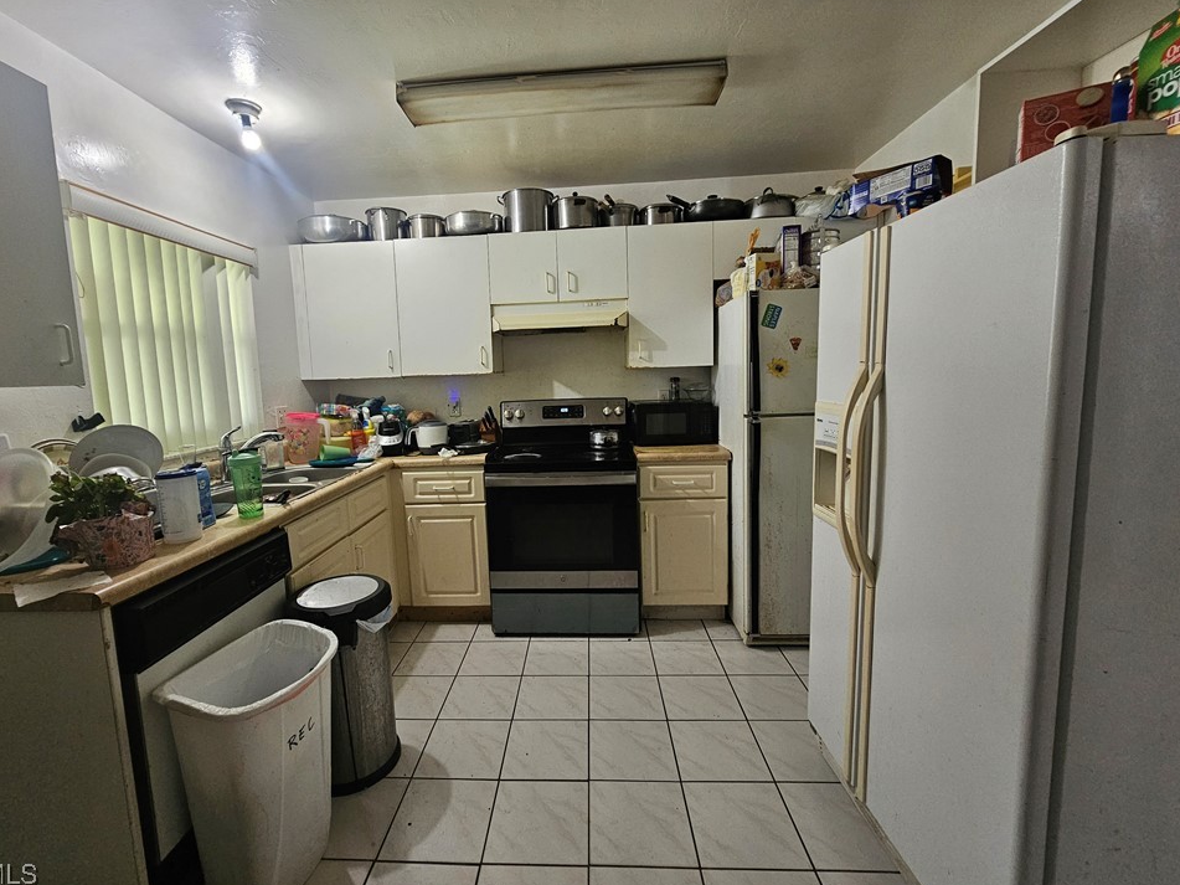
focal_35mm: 14
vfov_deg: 85.6
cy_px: 426
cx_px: 555
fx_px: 477
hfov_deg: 101.9
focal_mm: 2.2
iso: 320
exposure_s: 1/40
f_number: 2.2
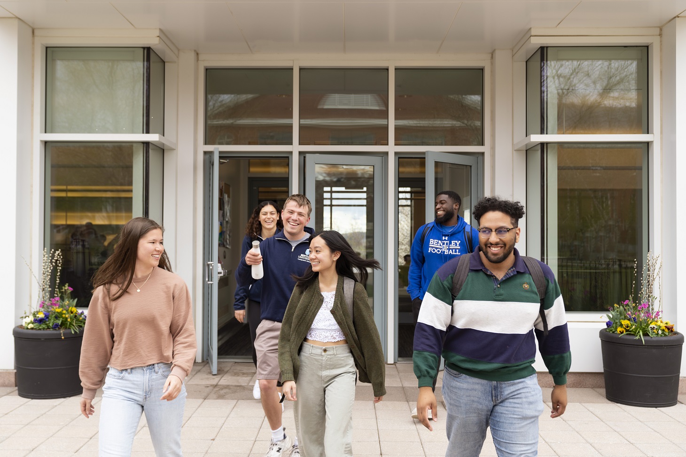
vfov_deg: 35.9
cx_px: 343
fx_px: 705
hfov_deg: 51.9
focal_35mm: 37
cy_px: 228
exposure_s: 1/200
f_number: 3.5
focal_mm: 37
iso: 100
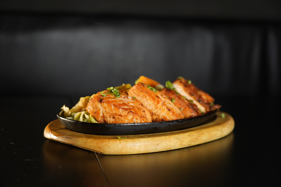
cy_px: 94
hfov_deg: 31.0
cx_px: 140
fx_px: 507
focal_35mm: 65
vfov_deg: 20.9
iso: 800
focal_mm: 65
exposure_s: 1/250
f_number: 4
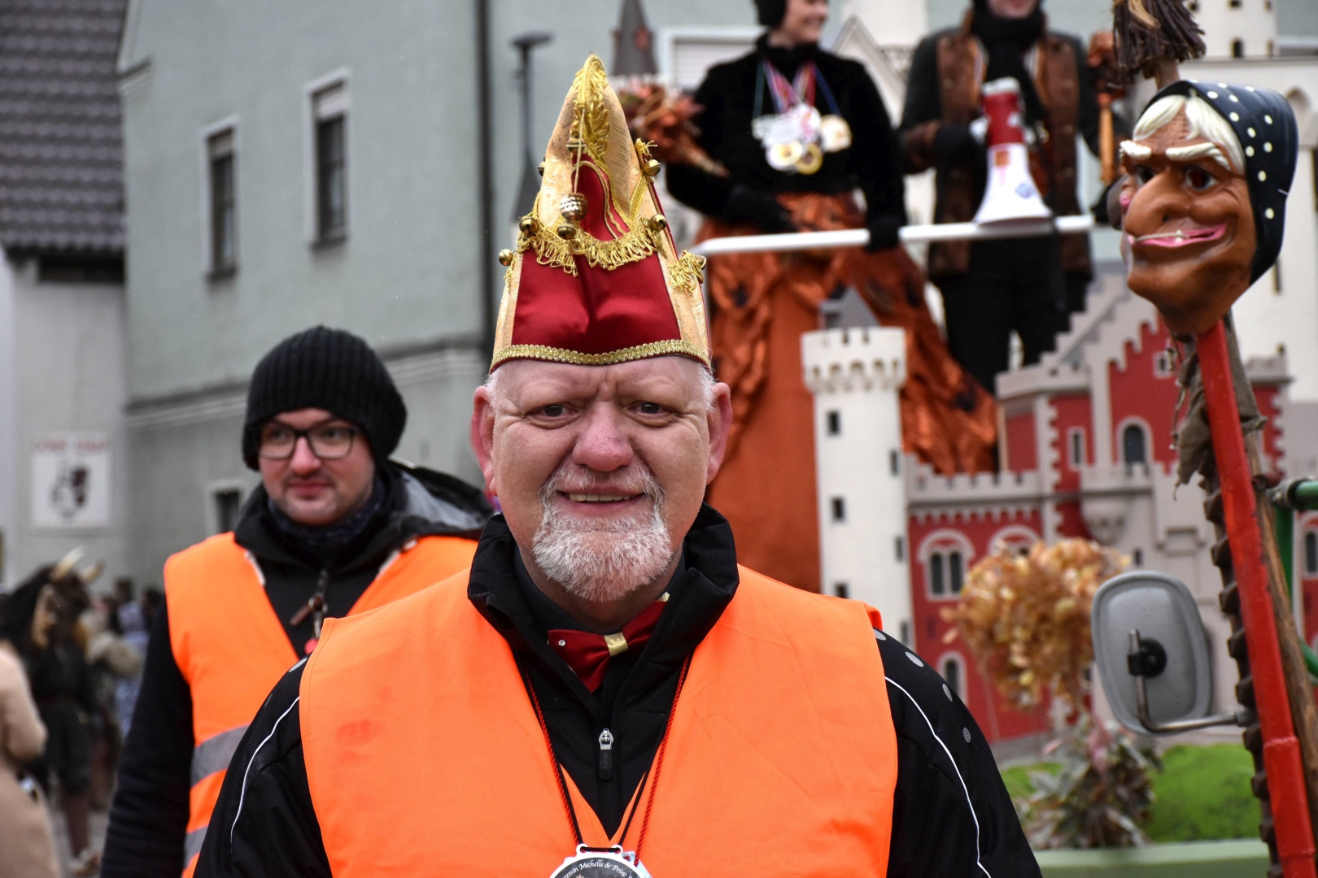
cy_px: 439
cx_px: 659
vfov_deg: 12.2
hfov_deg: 18.2
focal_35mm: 112
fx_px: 4118
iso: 1000
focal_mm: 75
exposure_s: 1/640
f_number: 6.3
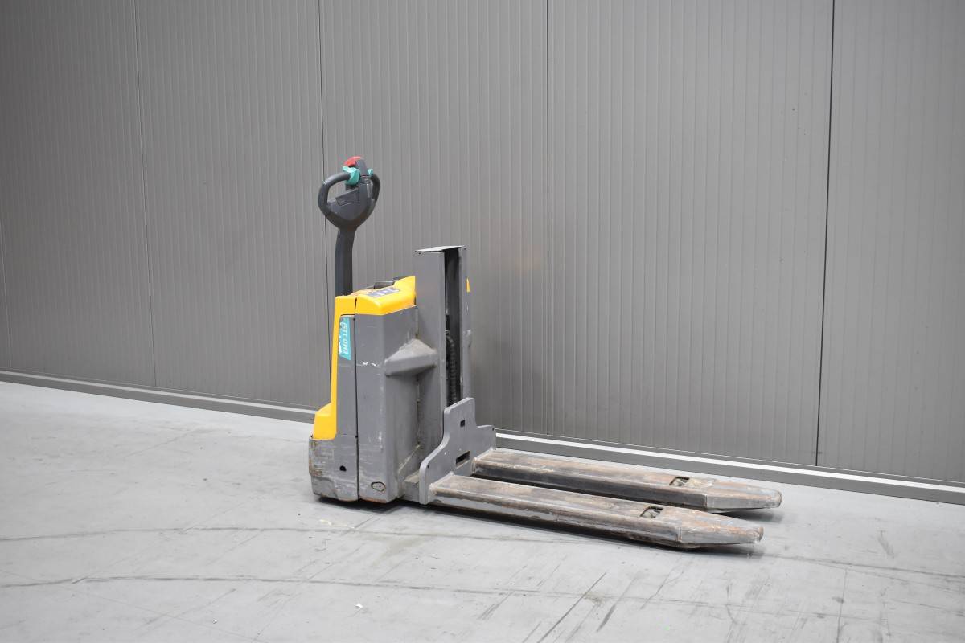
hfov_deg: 51.3
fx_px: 1005
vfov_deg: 35.5
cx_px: 482
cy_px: 322
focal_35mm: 38
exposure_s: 1/40
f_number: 5
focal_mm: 25
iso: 1250
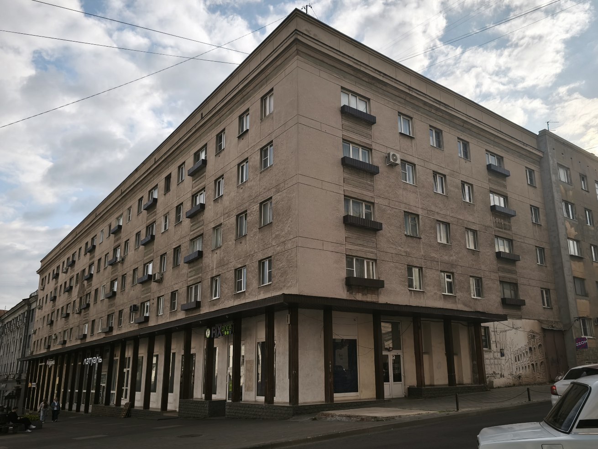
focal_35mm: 23
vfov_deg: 58.9
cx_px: 299
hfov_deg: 73.9
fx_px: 397
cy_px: 224
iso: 80
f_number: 1.7
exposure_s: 1/784
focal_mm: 5.35
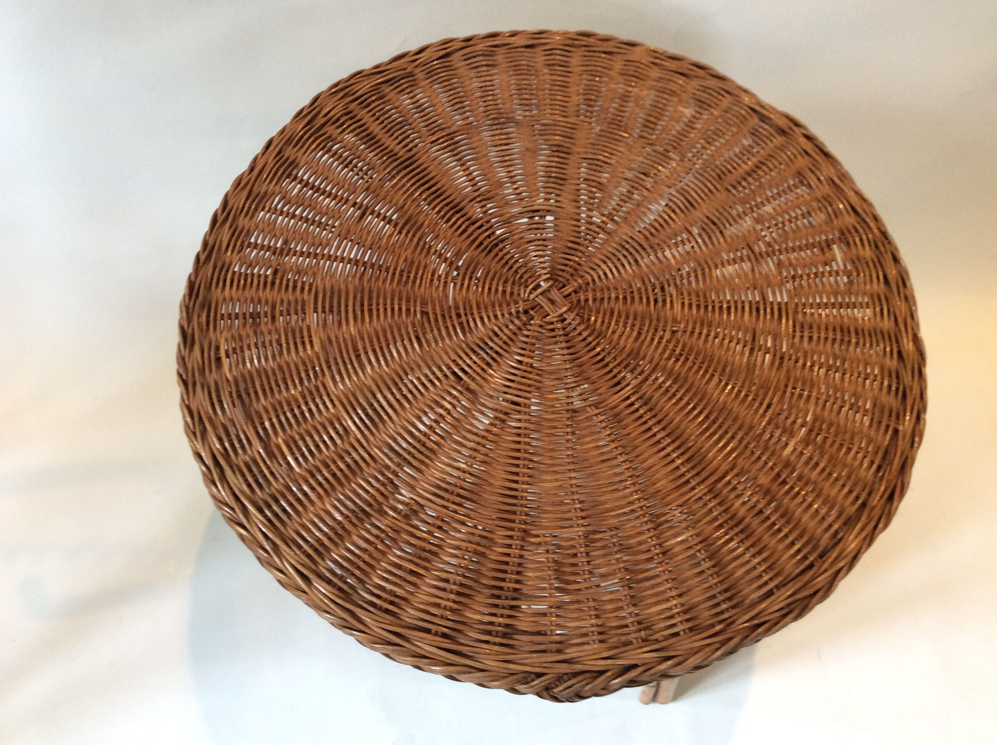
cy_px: 372
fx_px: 920
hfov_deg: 56.9
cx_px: 498
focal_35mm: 32
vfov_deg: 44.1
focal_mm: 3.3
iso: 100
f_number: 2.4
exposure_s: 1/25
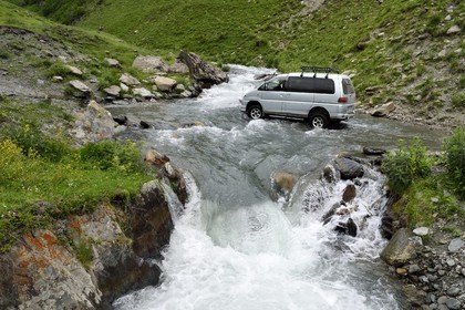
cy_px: 155
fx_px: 310
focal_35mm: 24
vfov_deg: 53.1
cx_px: 232
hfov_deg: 73.7
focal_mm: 24
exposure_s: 1/400
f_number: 13
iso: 400
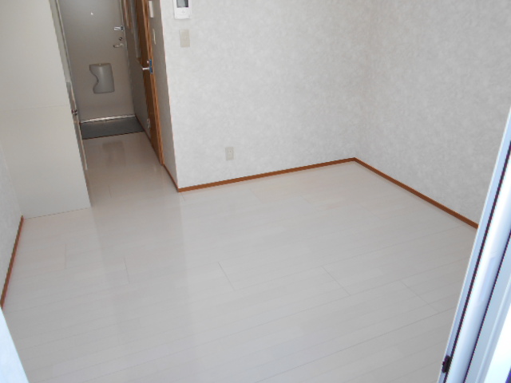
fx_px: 384
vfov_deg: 53.1
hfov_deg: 67.3
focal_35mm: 26
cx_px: 256
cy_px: 192
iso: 80
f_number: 3.2
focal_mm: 4.6
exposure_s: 1/40
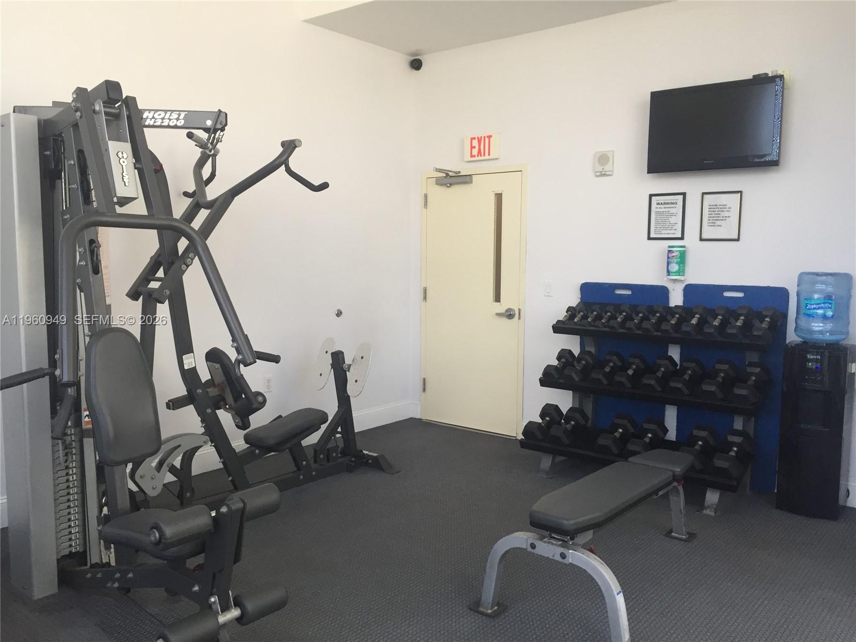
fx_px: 717
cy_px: 321
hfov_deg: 61.7
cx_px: 428
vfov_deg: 48.2
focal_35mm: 29
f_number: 2.2
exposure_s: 1/30
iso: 64
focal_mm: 4.15
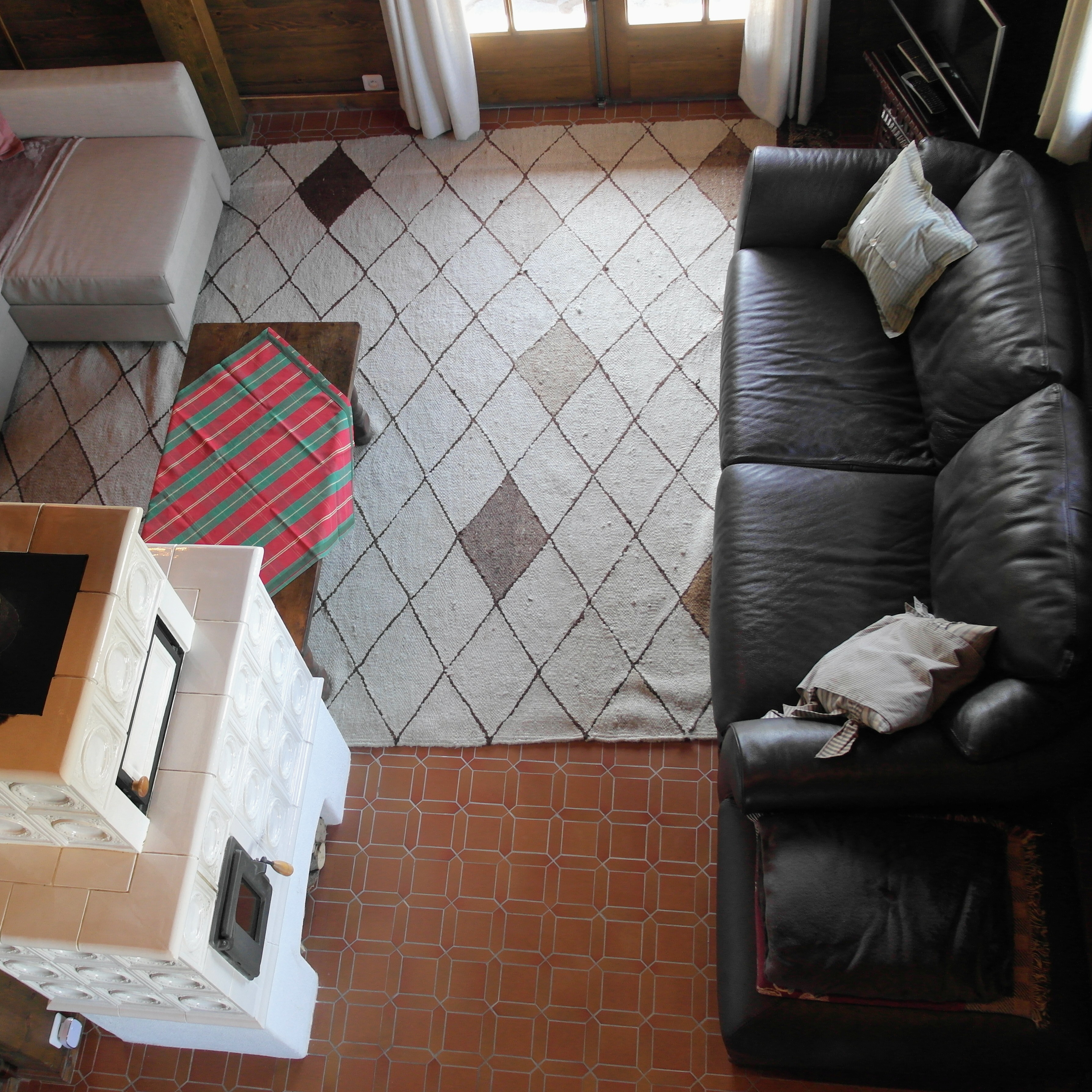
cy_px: 539
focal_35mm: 39
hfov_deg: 42.6
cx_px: 440
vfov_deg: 42.8
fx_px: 1392
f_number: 3.5
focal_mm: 20
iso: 400
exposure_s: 1/60
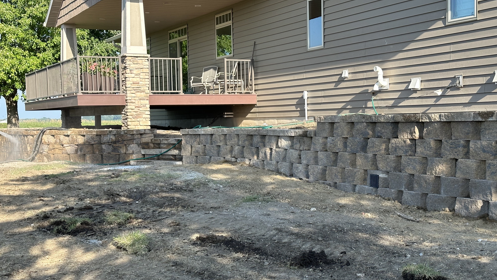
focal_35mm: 53
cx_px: 247
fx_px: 698
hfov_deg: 39.2
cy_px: 152
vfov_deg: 22.6
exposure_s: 1/1030
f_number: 1.78
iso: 64
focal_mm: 6.86
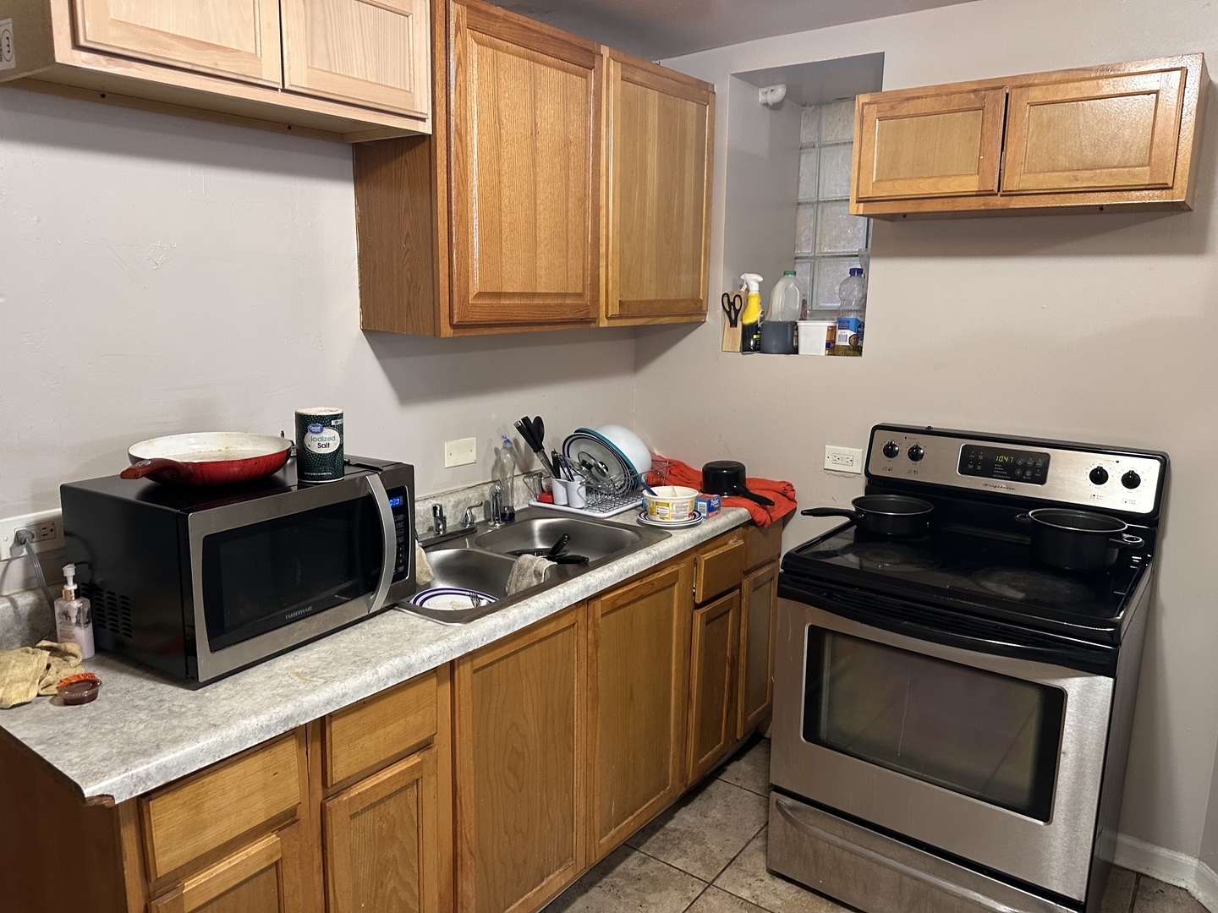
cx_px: 609
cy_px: 456
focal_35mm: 24
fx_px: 844
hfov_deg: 71.6
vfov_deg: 56.8
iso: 320
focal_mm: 6.86
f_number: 1.78
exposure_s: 1/60
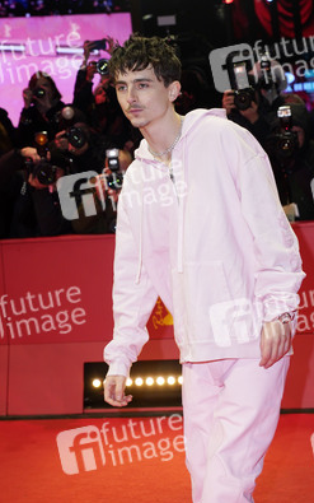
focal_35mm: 66
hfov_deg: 19.7
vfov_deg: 31.1
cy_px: 253
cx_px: 159
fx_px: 903
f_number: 5.6
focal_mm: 64
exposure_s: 1/160
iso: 800
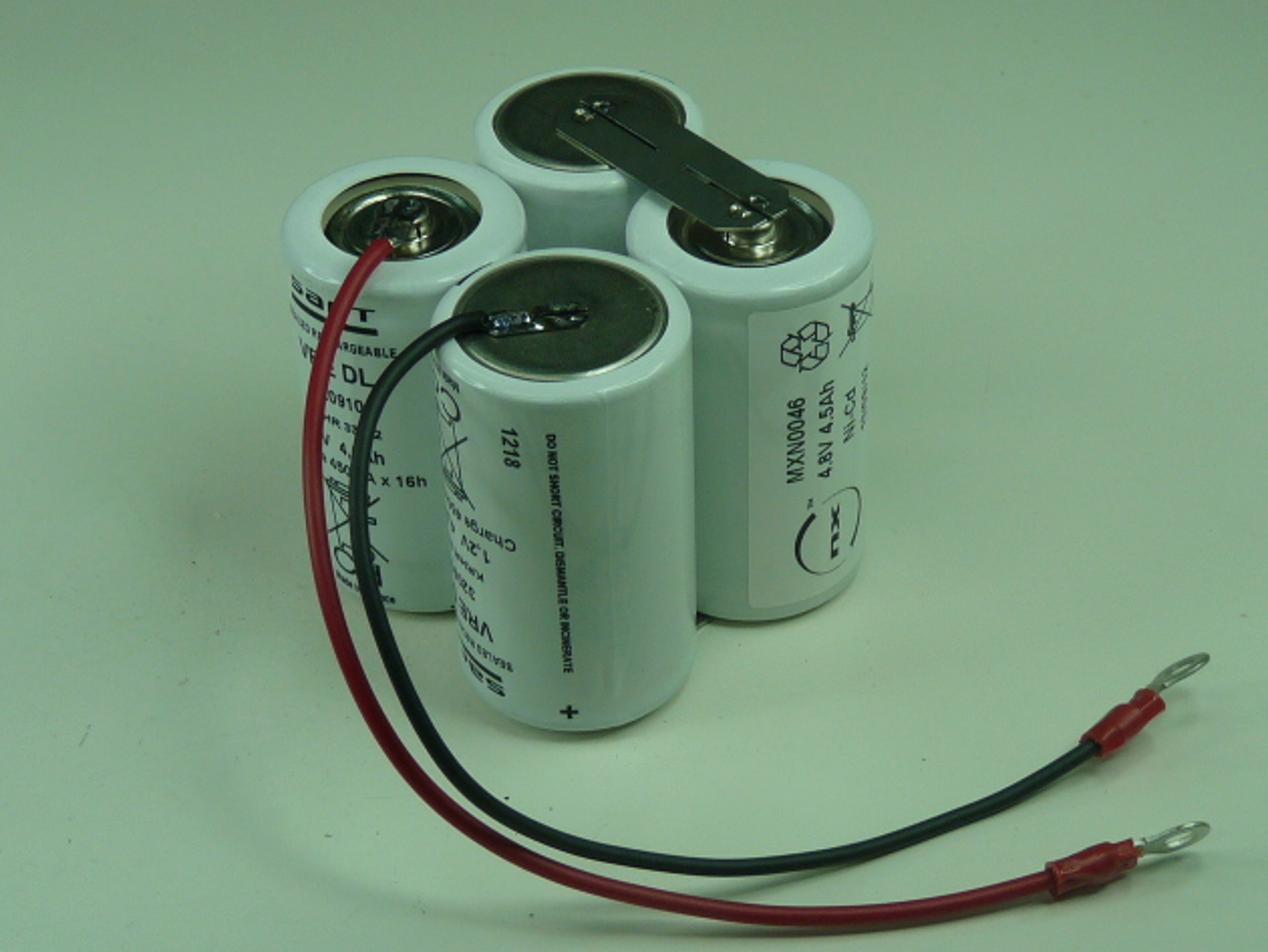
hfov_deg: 29.0
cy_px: 471
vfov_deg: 21.9
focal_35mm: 67
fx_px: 2455
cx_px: 628
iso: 100
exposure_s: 1/125
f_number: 3.6
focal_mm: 6.6
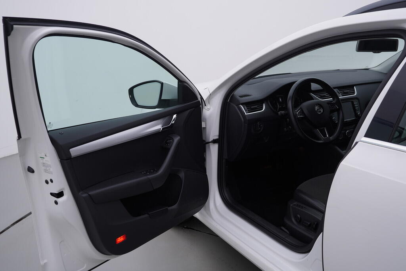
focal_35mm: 36
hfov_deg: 53.1
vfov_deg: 36.9
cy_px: 136
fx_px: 406
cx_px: 203
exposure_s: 1/80
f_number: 4.5
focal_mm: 24
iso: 125
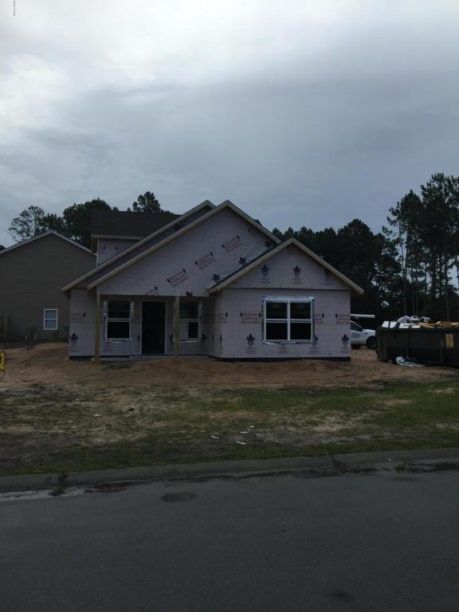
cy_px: 306
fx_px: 513
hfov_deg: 48.2
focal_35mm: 29
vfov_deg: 61.7
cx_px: 230
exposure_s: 1/2326
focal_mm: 4.15
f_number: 2.2
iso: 32
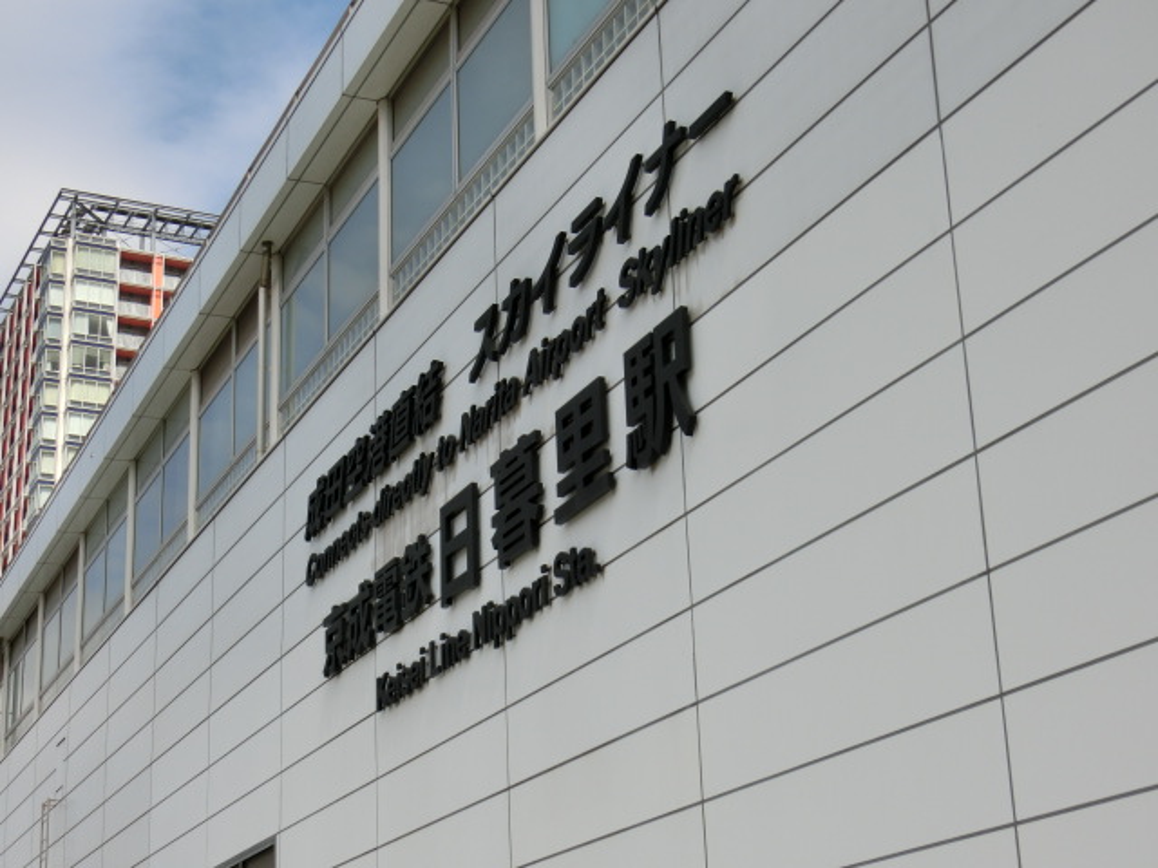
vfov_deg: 24.4
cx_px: 579
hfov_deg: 32.2
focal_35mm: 60
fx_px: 2007
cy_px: 434
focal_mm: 10.7
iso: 80
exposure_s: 1/800
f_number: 5
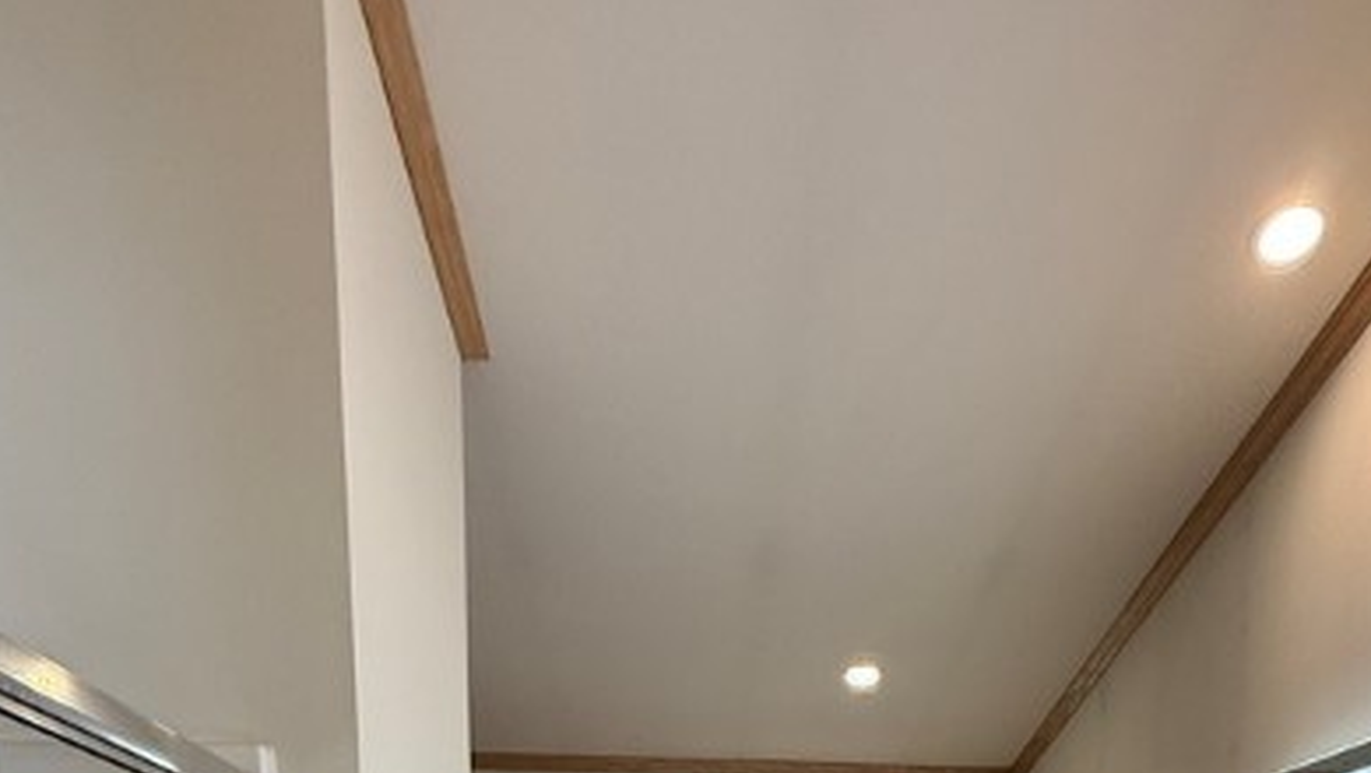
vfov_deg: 27.2
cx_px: 777
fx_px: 1091
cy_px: 1163
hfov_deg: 64.0
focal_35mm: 30
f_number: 2.2
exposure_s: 1/120
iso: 320
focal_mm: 2.22
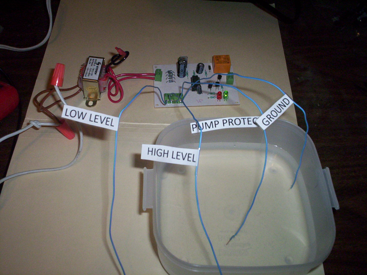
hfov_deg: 49.0
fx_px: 403
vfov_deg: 37.7
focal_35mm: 38
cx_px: 184
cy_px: 138
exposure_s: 1/60
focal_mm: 4.99
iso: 140
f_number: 4.5
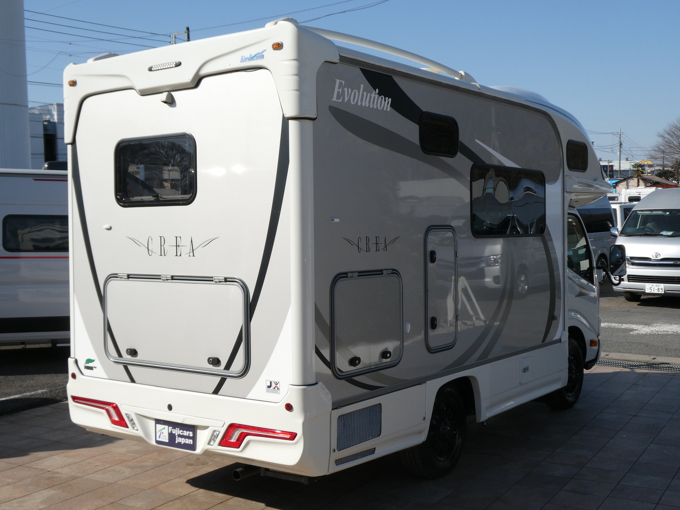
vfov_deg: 32.9
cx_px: 340
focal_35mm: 44
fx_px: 864
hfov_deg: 42.9
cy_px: 255
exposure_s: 1/1000
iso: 80
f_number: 4
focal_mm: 7.8
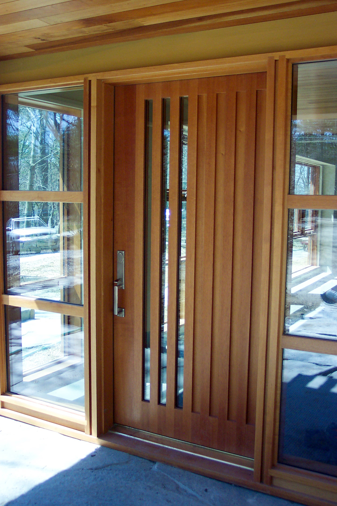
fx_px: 534
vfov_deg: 50.7
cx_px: 168
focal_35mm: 38
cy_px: 253
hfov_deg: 35.1
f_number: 2.8
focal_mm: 8
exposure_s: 1/350
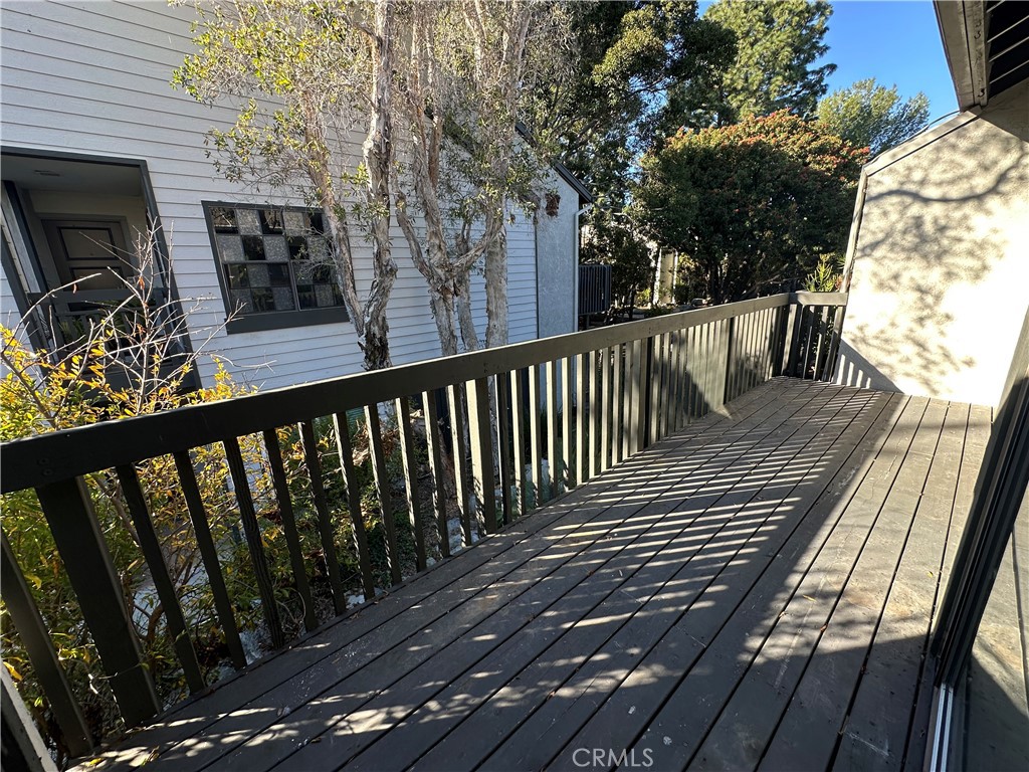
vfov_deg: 85.7
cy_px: 386
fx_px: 416
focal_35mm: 14
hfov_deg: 102.1
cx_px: 514
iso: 40
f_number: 2.2
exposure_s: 1/181
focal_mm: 2.22
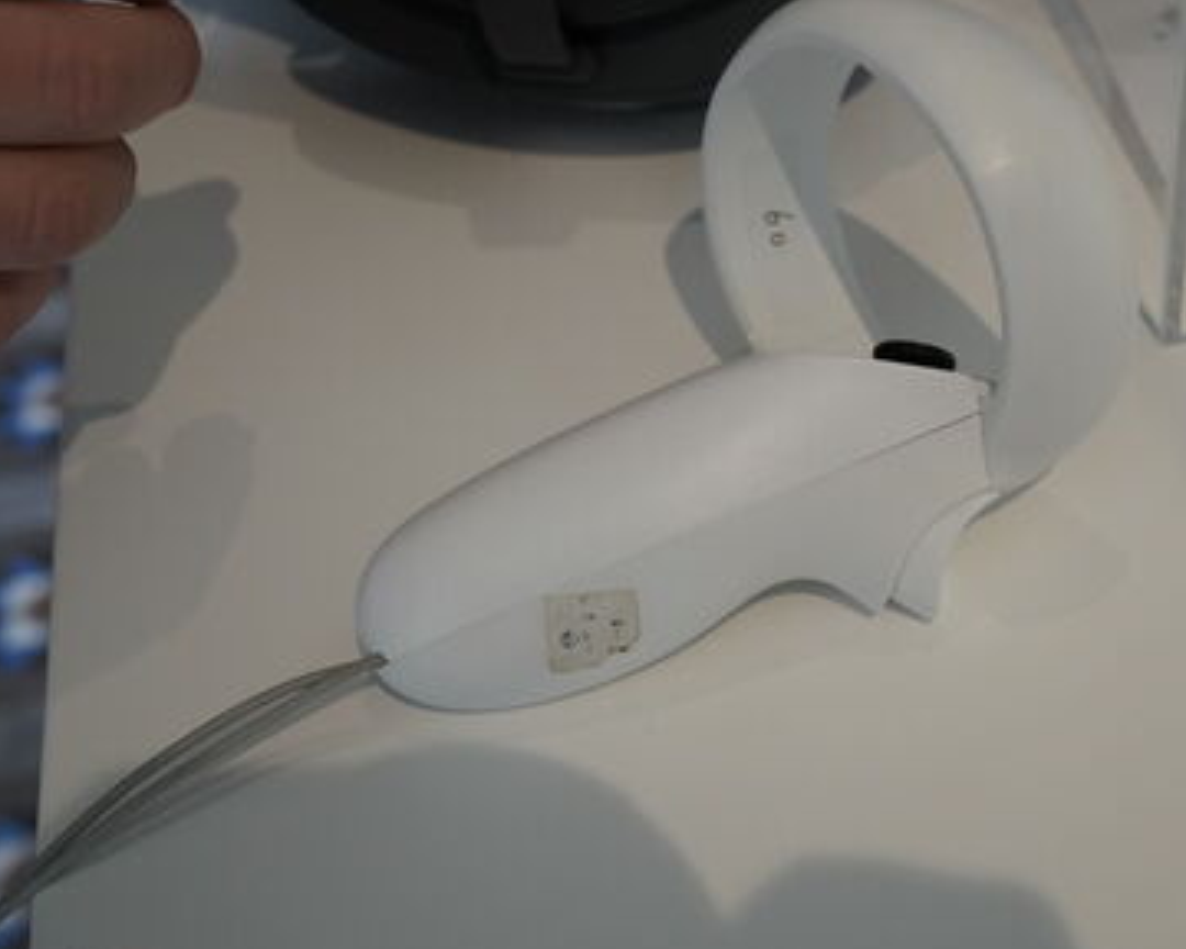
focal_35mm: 56
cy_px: 354
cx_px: 890
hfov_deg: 32.9
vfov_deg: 27.0
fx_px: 1966
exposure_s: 1/200
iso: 4000
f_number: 6.3
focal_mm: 35
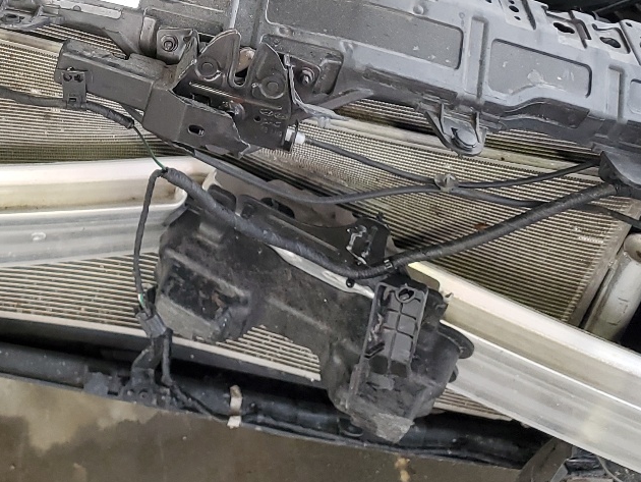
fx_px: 1223
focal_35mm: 66
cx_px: 128
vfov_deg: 20.7
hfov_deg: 28.7
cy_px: -107
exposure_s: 1/60.2
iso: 65
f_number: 1.5
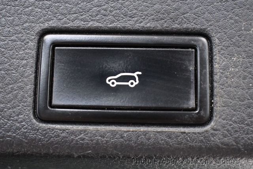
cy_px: 84
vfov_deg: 21.3
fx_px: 450
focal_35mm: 64
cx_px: 126
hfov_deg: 31.4
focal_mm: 32
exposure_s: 1/60
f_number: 4.5
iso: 4000
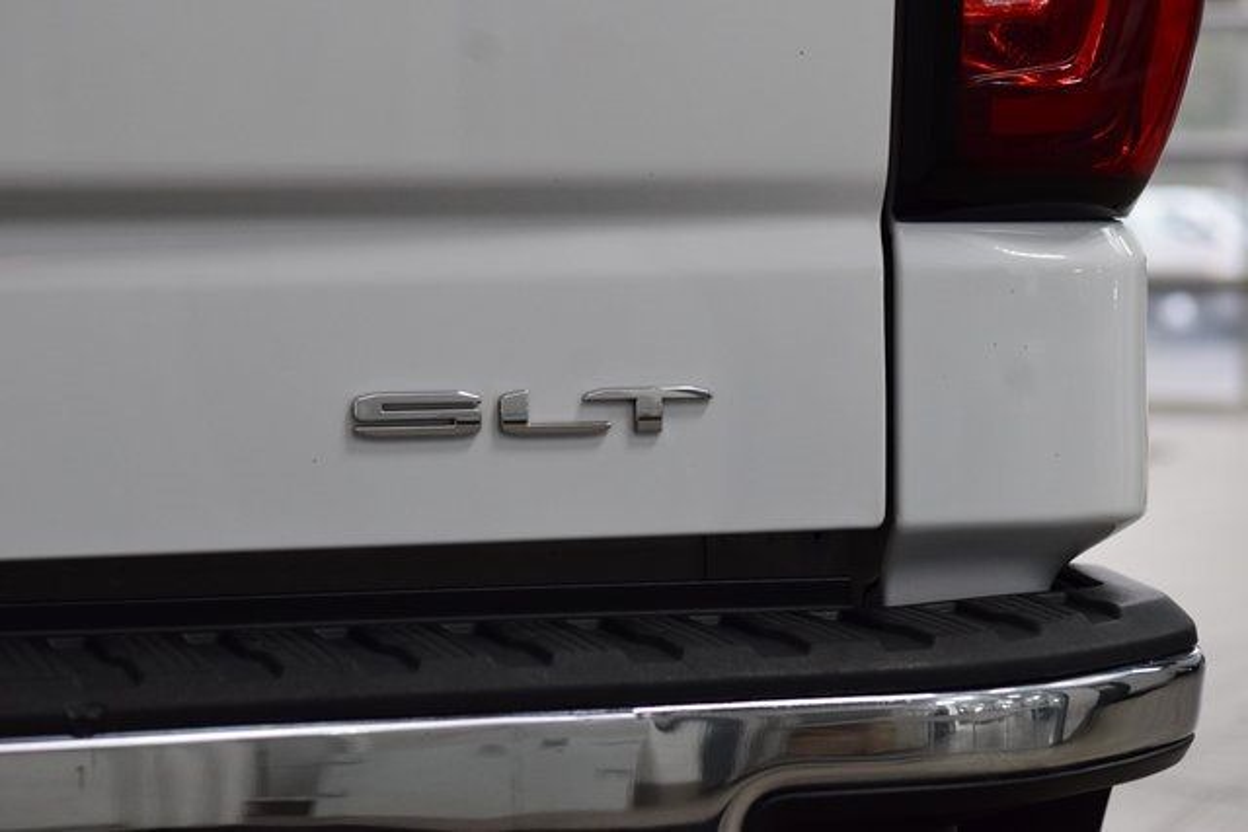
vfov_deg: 13.0
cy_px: 416
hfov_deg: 19.5
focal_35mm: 105
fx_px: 3641
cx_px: 624
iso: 1600
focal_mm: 70
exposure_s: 1/125
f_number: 5.6
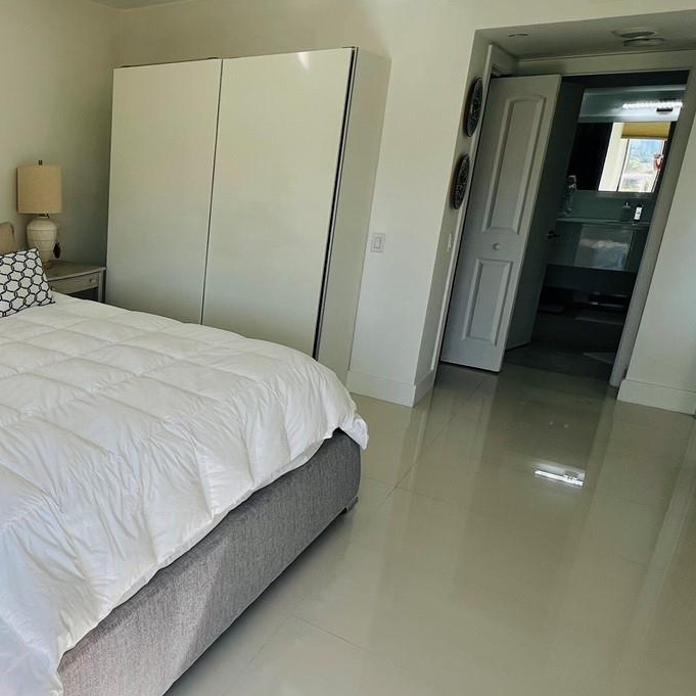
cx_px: 50
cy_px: 340
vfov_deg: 59.1
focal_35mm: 27
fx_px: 614
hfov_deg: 51.1
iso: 32
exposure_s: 1/237
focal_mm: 1.57
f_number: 1.8
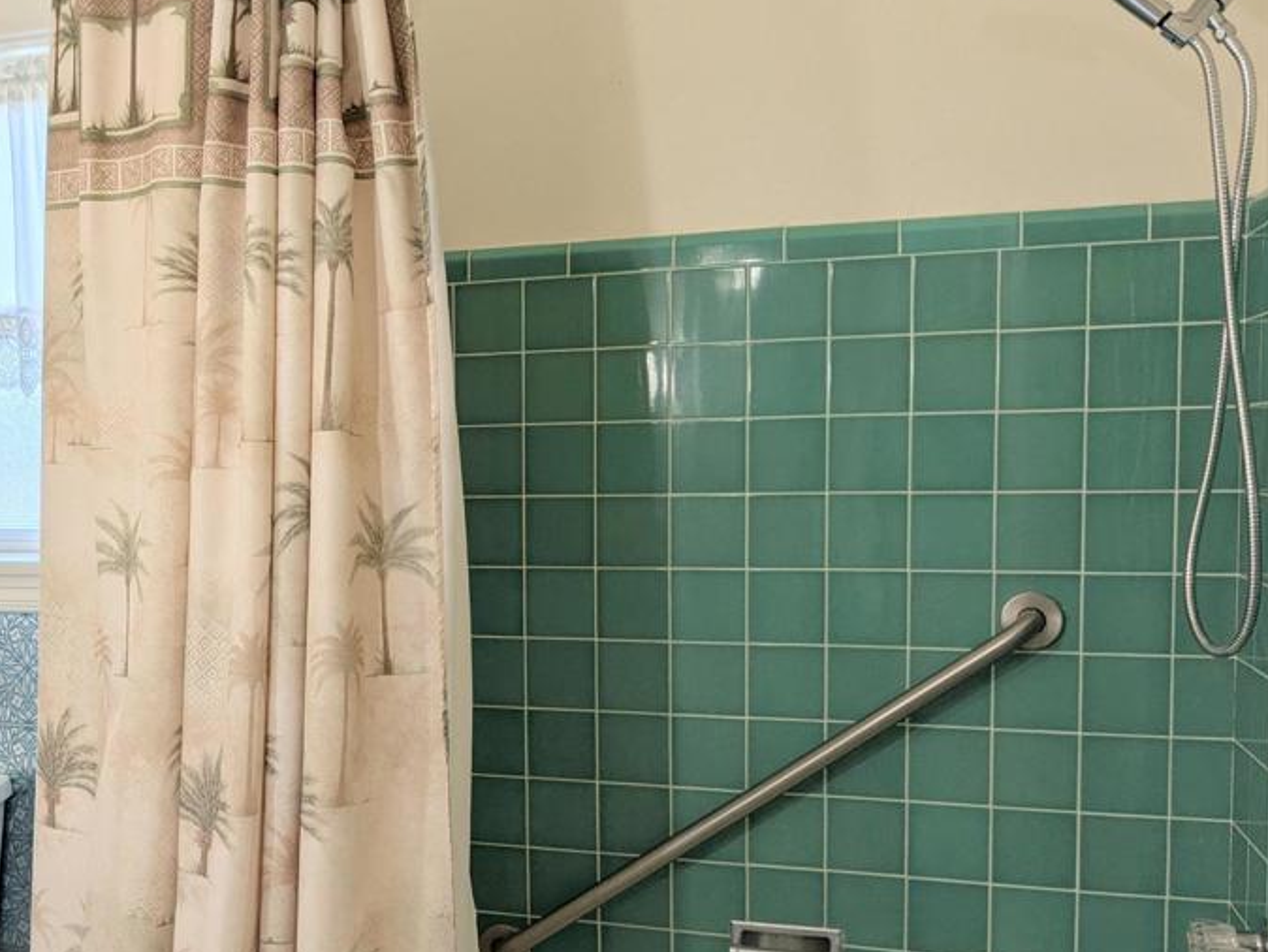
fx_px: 1502
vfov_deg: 35.0
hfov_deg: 44.3
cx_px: 324
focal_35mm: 41
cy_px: 572
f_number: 1.73
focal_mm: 4.38
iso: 50
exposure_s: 1/60
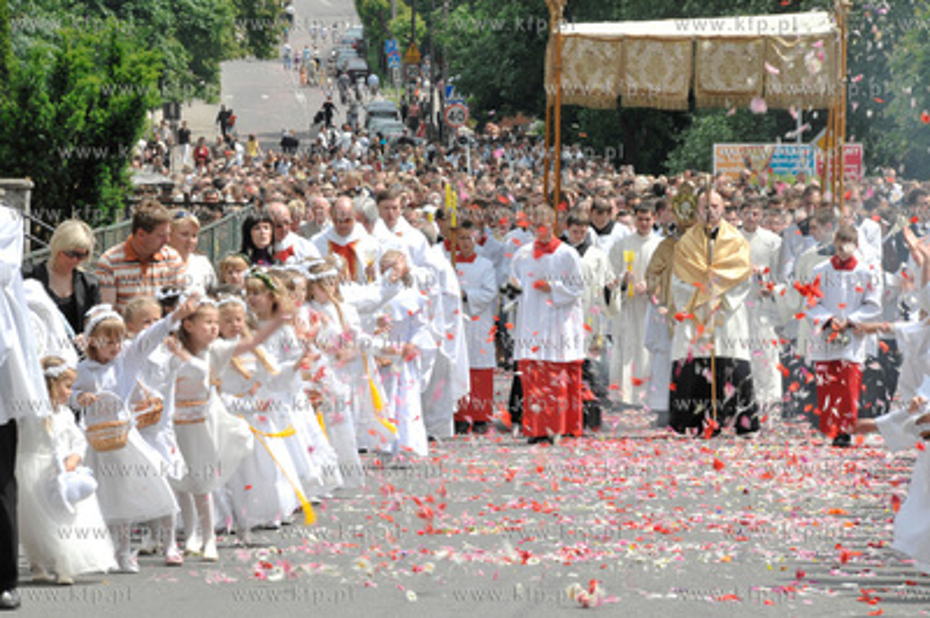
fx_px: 5808
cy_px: 309
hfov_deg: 9.2
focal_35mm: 225
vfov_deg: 6.1
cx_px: 465
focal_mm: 150
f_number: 18
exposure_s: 1/60
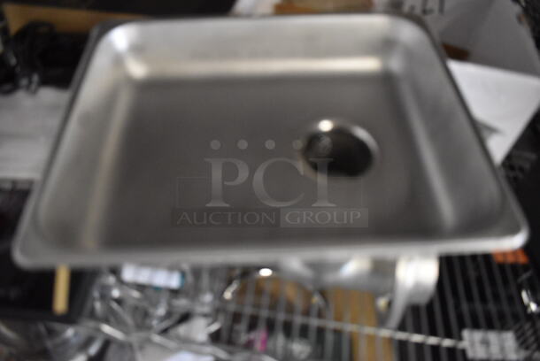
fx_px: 405
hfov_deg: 67.3
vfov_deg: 48.0
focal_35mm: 27
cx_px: 270
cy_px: 180
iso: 5000
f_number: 3.5
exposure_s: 1/125
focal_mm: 18
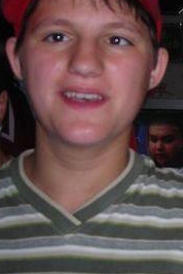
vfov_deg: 21.4
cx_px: 249
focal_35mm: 95
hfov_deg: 13.8
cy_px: 169
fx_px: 722
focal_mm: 6.3
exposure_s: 1/60.1
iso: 50
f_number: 3.2
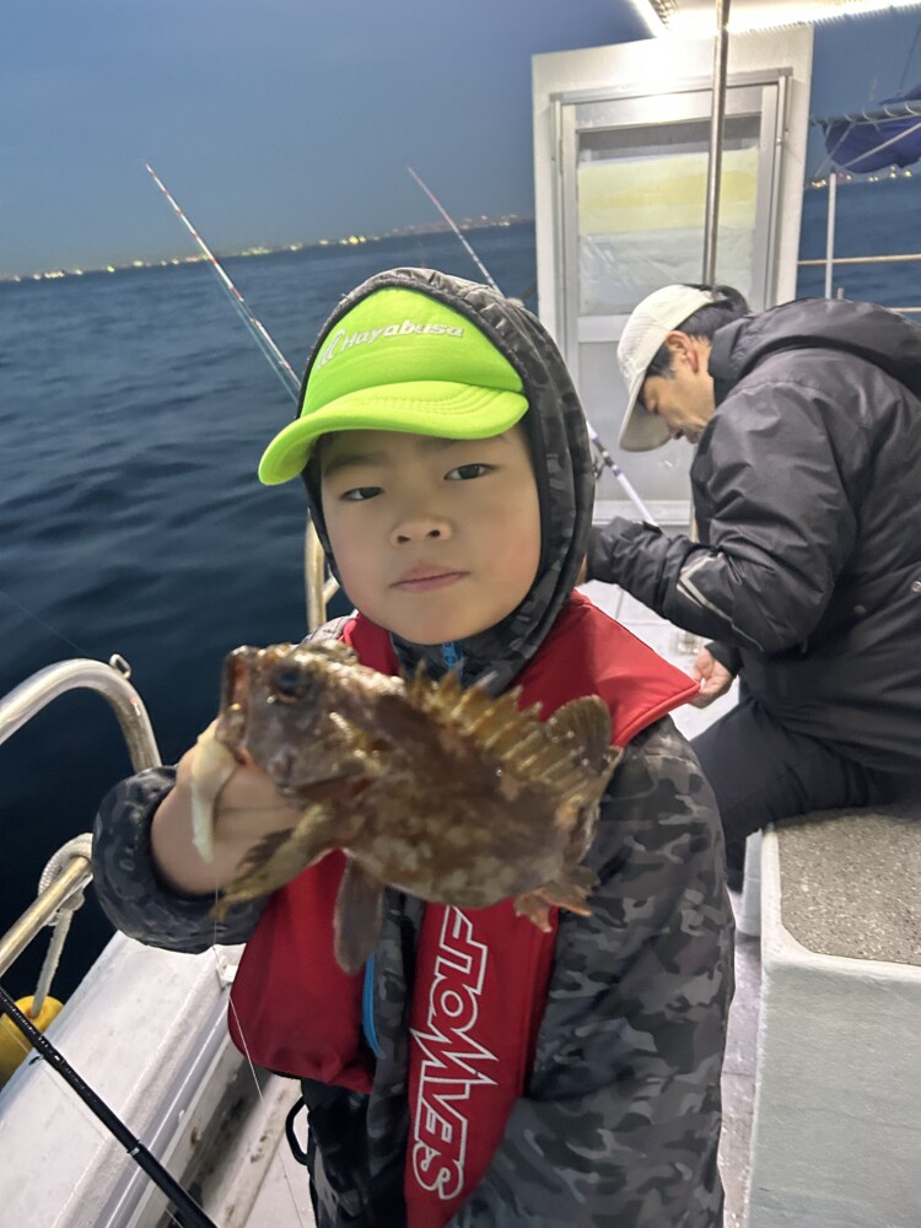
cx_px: 460
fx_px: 922
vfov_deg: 67.3
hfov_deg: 53.1
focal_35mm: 26
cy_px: 614
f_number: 1.5
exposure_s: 1/30
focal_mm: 5.7
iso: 640
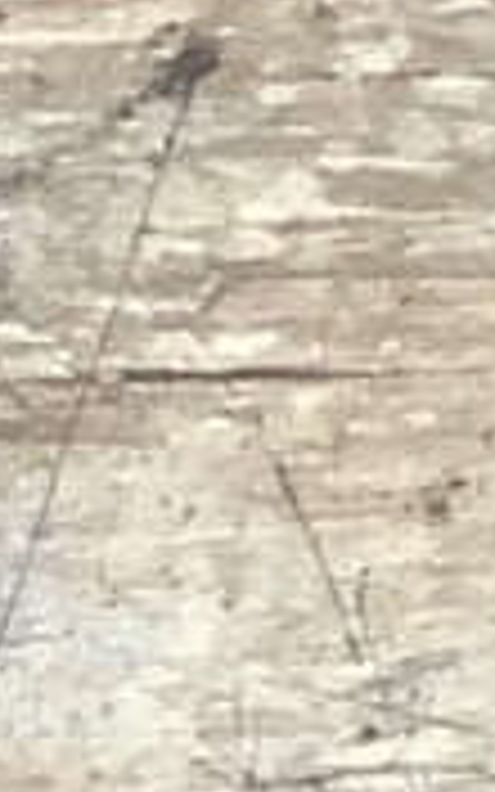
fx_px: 6626
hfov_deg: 3.5
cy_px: 2437
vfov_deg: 6.3
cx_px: -2948
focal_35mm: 307
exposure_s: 1/60
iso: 160
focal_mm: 3.3
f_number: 2.4
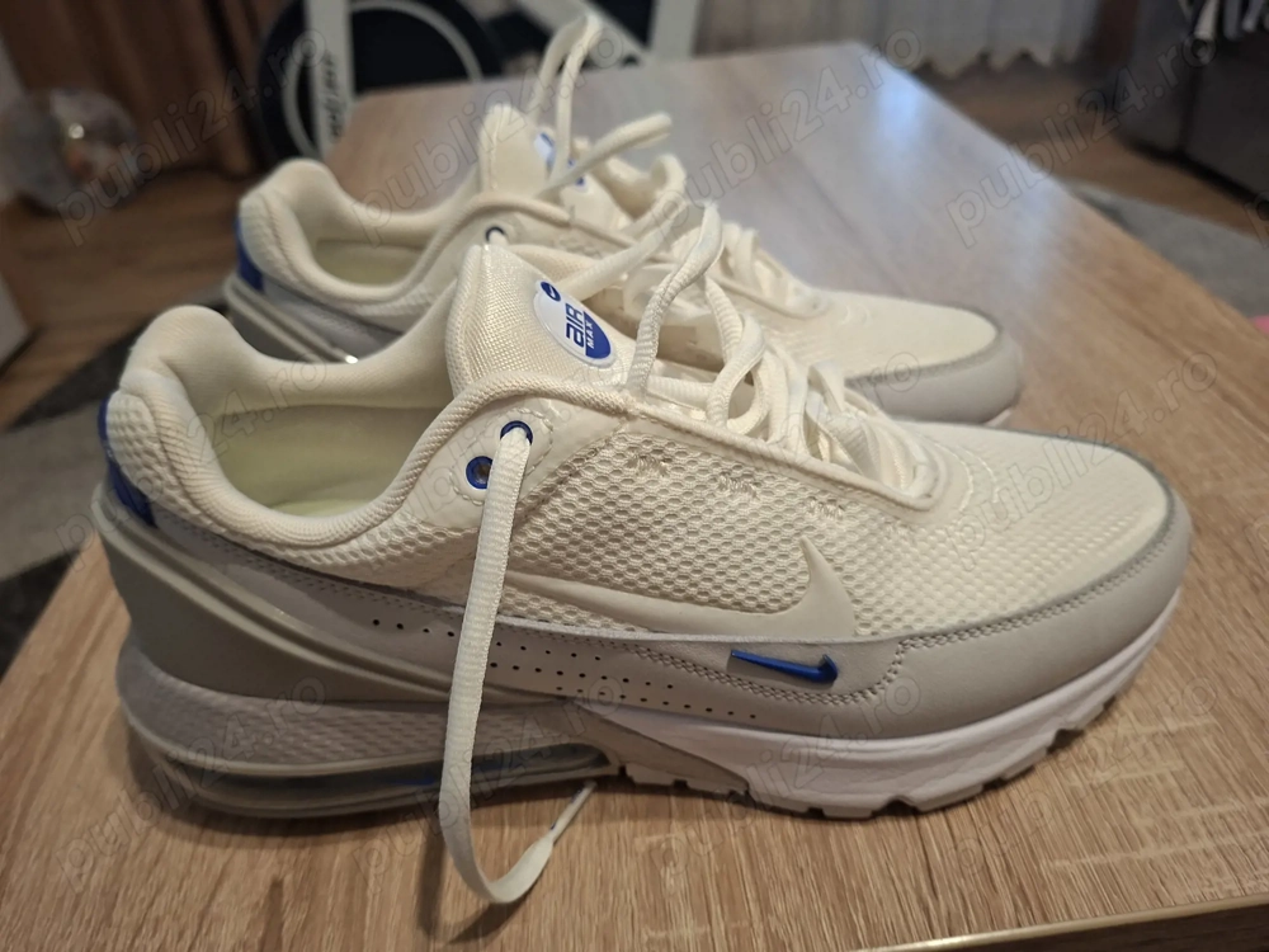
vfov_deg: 58.9
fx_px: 843
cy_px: 476
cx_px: 634
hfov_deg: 73.9
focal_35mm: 23
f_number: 1.8
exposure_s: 1/33
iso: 320
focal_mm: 5.54
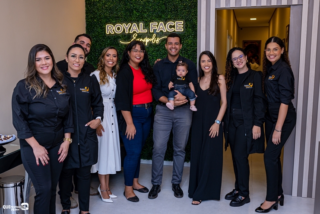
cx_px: 160
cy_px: 107
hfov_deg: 53.1
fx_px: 320
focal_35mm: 36
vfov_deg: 36.9
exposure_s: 1/200
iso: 100
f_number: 3.2
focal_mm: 24
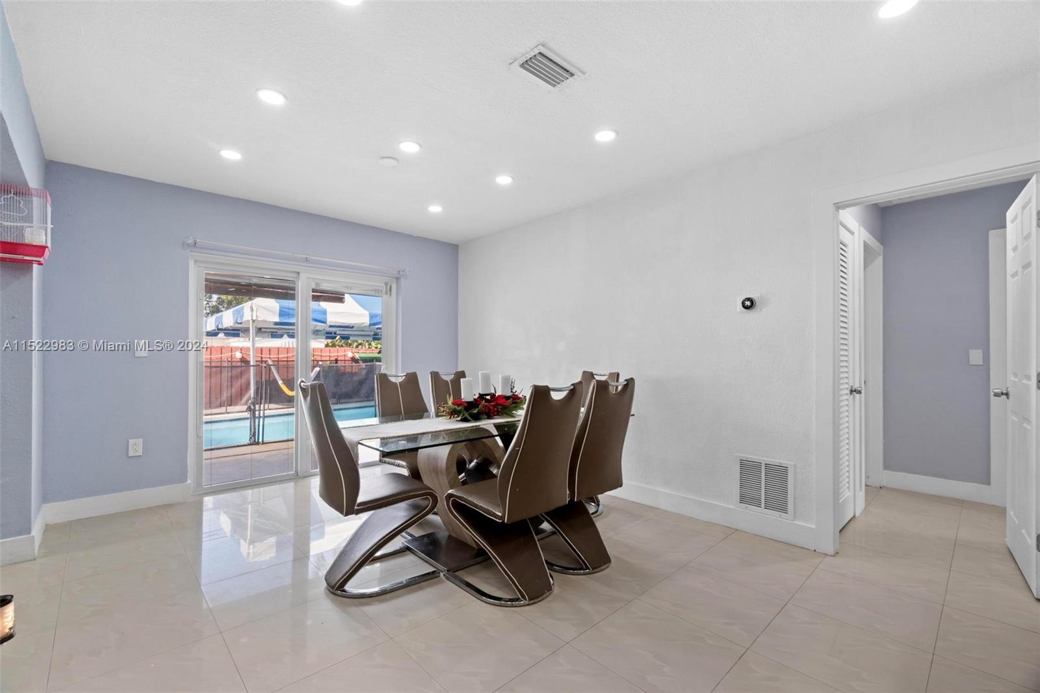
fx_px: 433
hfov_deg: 100.4
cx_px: 520
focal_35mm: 15
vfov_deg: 77.3
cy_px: 346
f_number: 8
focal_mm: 10
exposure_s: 1/2
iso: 250
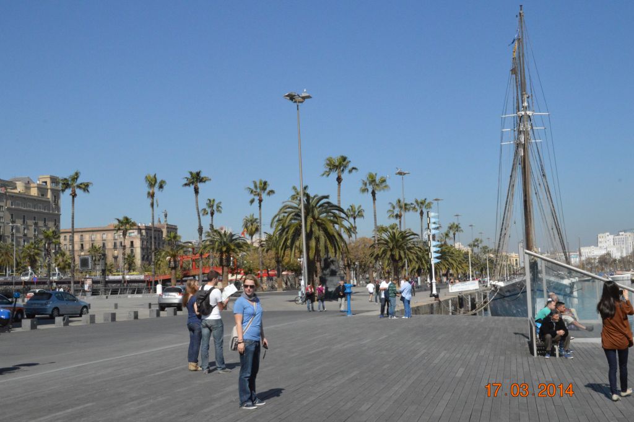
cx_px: 317
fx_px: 739
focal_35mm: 42
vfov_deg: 31.8
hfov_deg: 46.4
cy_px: 211
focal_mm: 28
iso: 3200
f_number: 20
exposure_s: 1/1600
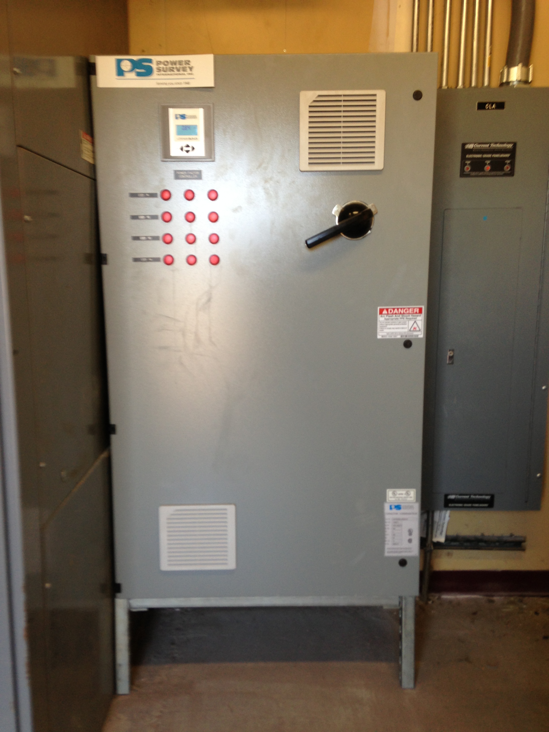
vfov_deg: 55.4
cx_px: 274
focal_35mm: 33
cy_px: 366
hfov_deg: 42.9
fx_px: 698
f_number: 2.4
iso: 50
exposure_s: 1/30
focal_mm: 4.13
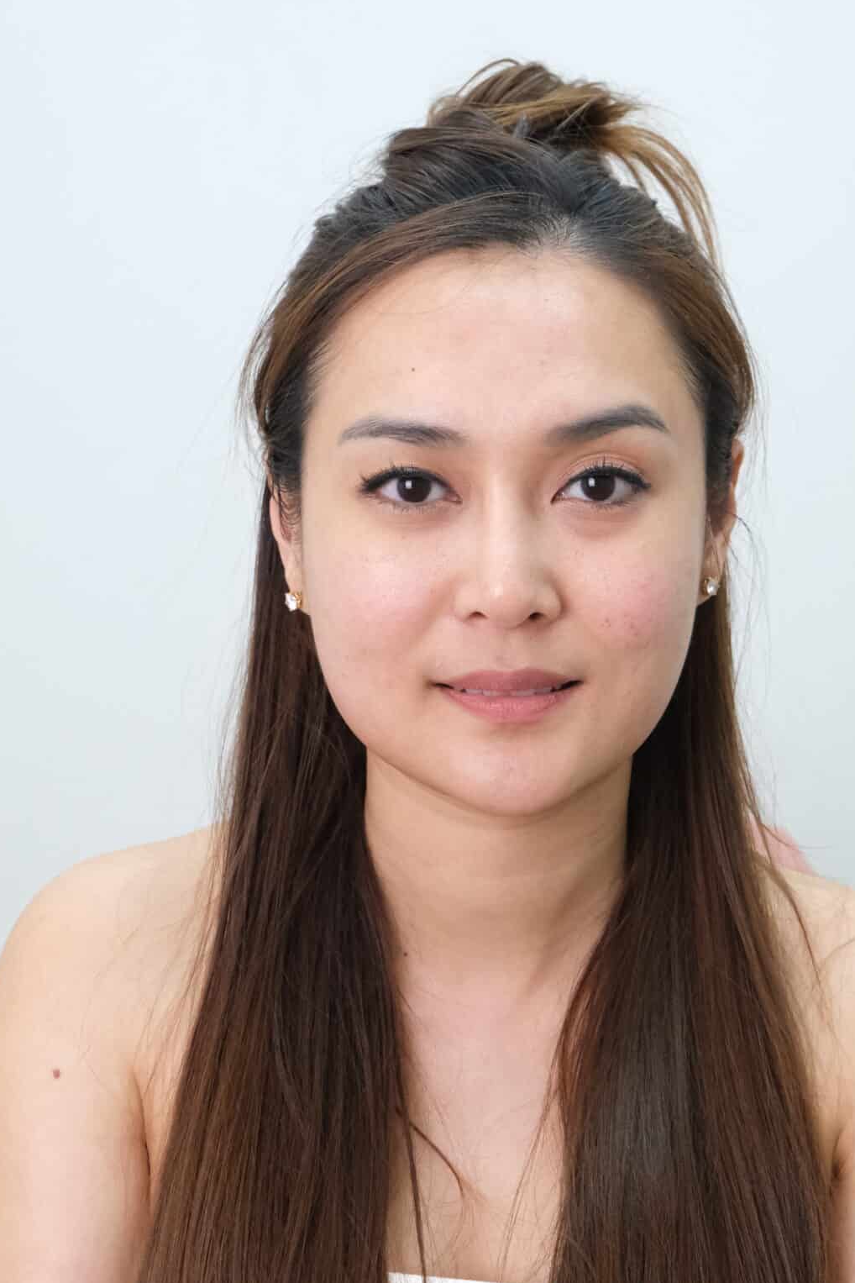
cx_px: 512
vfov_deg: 33.9
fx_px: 2102
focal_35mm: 59
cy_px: 676
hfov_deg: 23.0
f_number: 5.6
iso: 2000
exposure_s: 1/160
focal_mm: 29.2
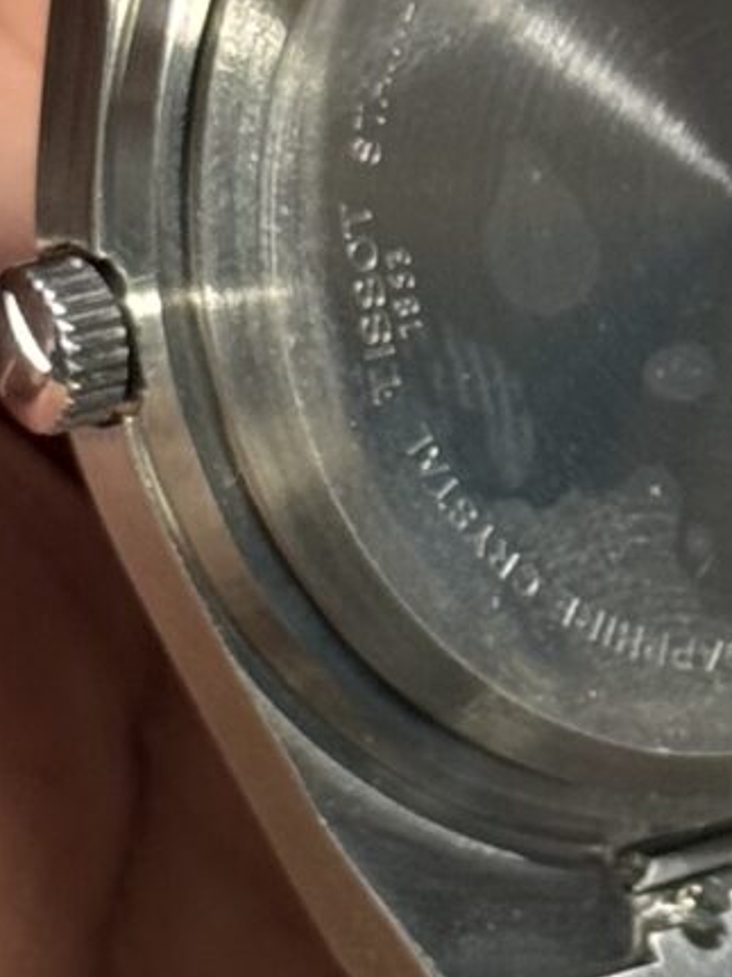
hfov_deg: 5.2
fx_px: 8040
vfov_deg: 7.0
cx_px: 1031
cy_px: 487
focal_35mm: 285
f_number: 1.78
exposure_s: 1/50
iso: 160
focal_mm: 6.76
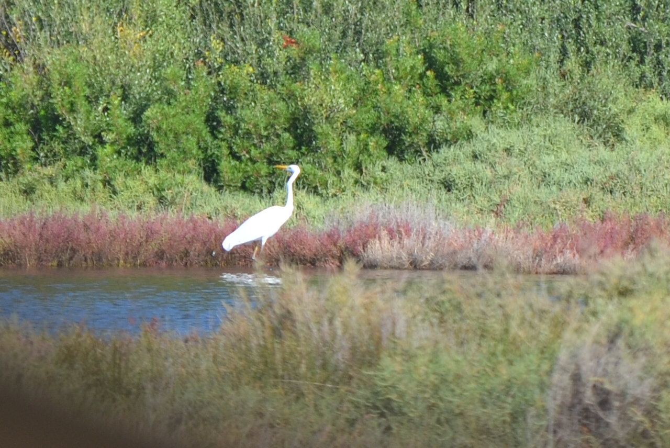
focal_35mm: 248
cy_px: 224
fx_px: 4610
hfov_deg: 8.3
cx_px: 335
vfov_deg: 5.6
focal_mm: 165
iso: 160
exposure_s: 1/500
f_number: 5.6
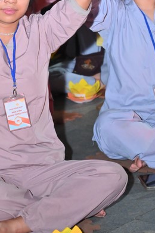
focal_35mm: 153
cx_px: 29
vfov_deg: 13.4
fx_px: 990
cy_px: 49
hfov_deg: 8.9
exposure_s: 1/50
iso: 3200
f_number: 5.6
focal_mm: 92
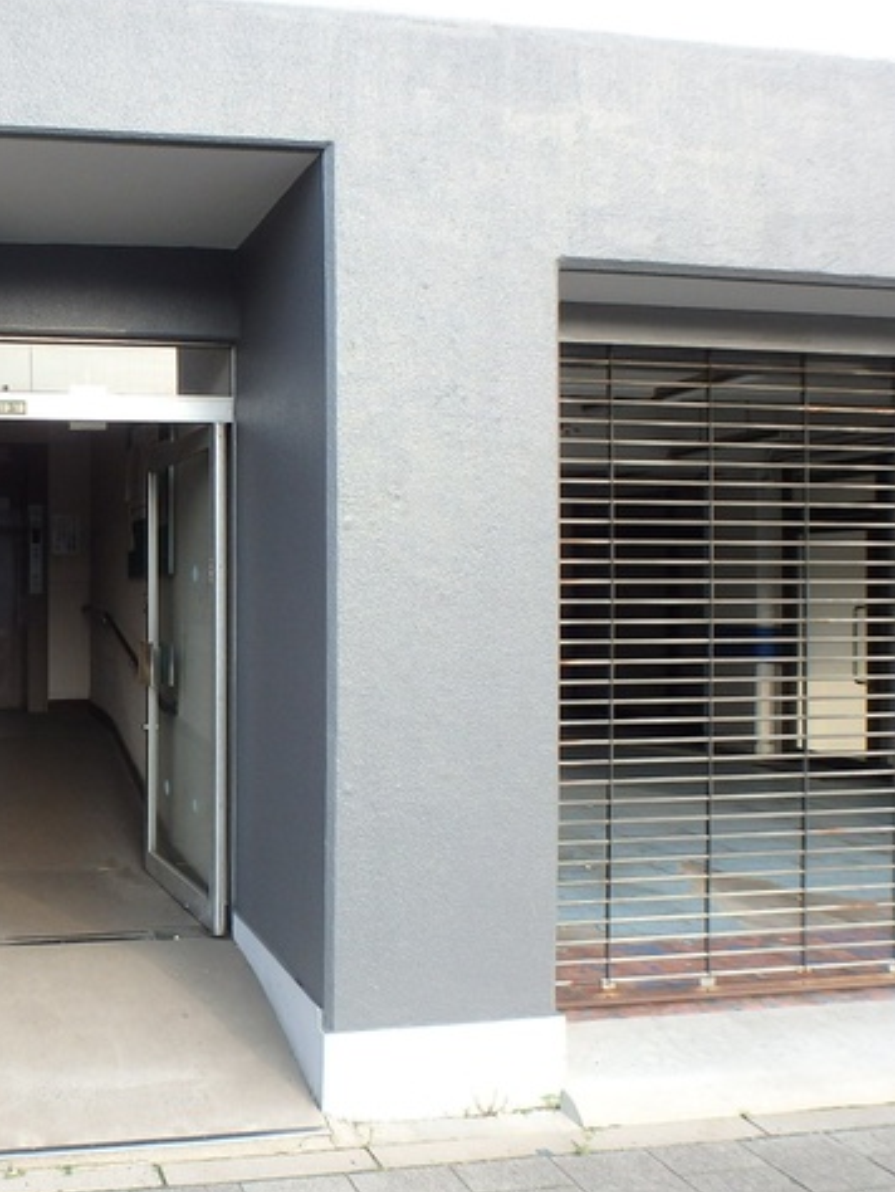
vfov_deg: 58.3
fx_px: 1068
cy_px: 595
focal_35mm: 31
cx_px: 103
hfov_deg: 42.1
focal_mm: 3.7
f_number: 3.5
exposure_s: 1/160
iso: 125
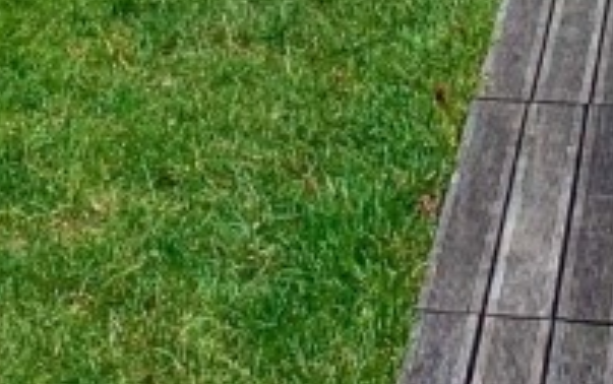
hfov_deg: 11.8
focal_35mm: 177
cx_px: 314
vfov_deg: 6.3
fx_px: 2959
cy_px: -1074
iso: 25
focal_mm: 4.25
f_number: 1.8
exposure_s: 1/1299
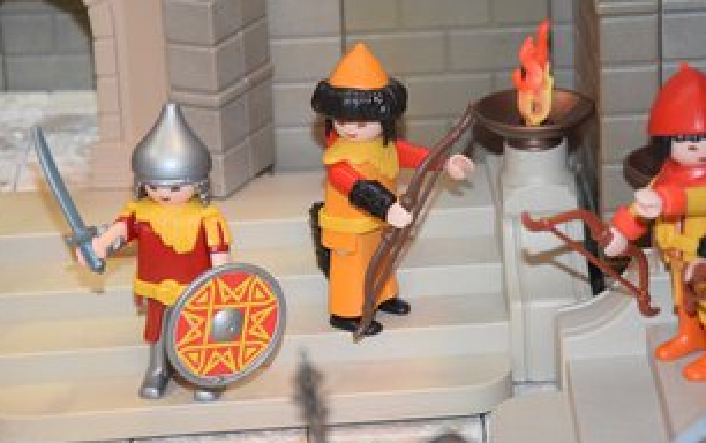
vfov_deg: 7.8
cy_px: 177
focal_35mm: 170
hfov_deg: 12.3
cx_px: 411
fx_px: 3268
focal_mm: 85
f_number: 5.6
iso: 2200
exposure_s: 1/60
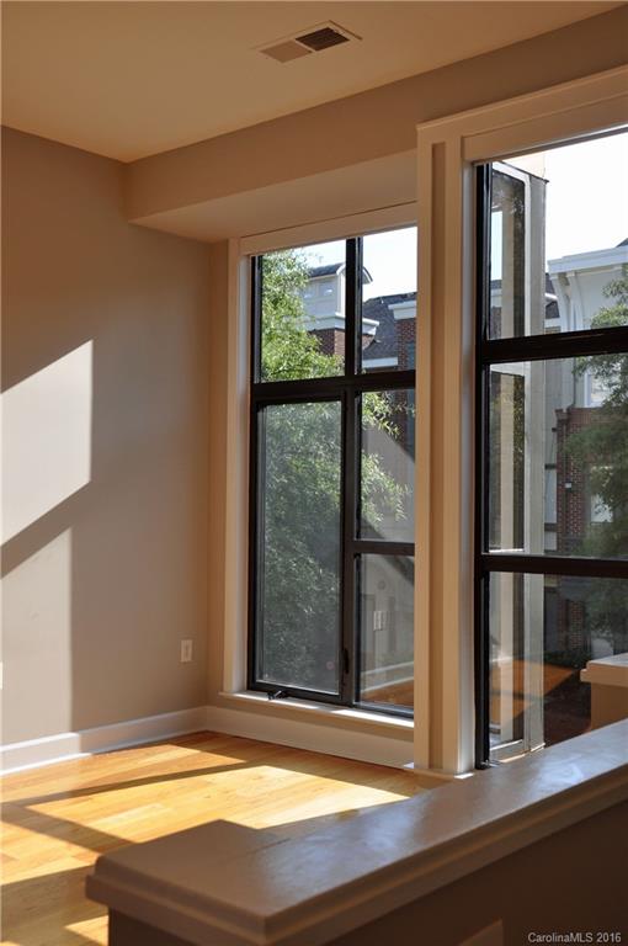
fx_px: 1023
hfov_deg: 34.1
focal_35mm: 39
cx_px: 314
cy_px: 473
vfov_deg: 49.6
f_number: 7.1
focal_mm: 26
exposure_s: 1/200
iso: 200
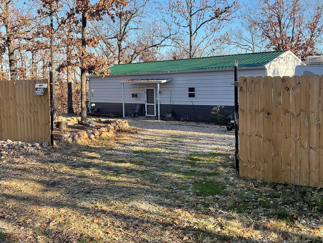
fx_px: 373
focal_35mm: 40
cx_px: 128
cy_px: 107
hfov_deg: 46.5
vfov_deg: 35.9
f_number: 1.8
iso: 16
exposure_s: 1/635
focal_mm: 3
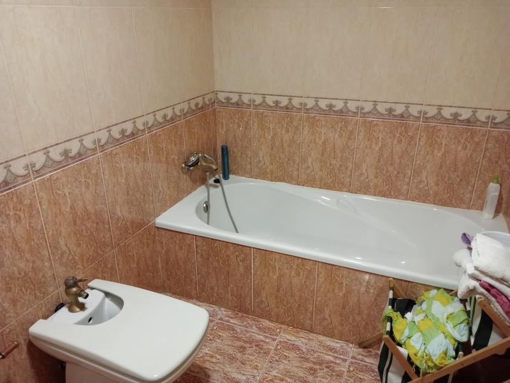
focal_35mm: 28
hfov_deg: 63.4
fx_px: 413
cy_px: 192
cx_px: 255
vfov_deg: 49.7
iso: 1711
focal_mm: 4.04
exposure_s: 1/33.3
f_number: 1.8
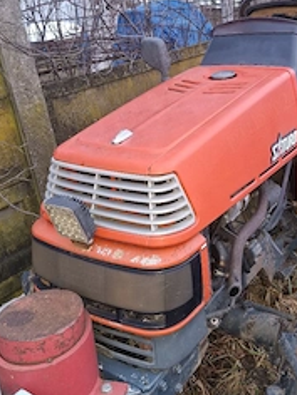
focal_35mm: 39
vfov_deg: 47.0
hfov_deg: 36.7
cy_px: 127
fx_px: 446
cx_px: 181
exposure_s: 1/100
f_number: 1.8
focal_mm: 5.54
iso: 500
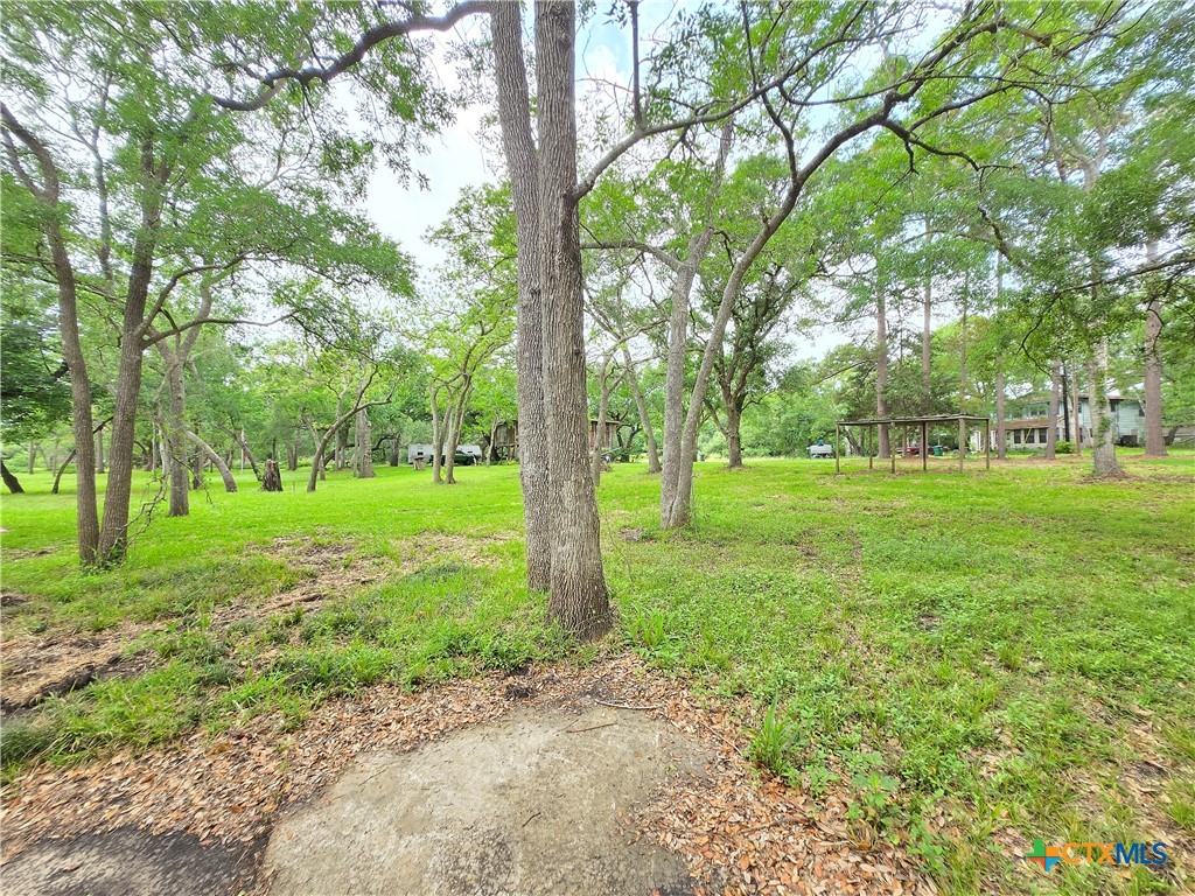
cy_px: 448
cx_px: 598
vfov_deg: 89.9
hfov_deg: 106.2
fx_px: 449
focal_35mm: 13
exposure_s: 1/139
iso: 25
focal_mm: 1.7
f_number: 2.2
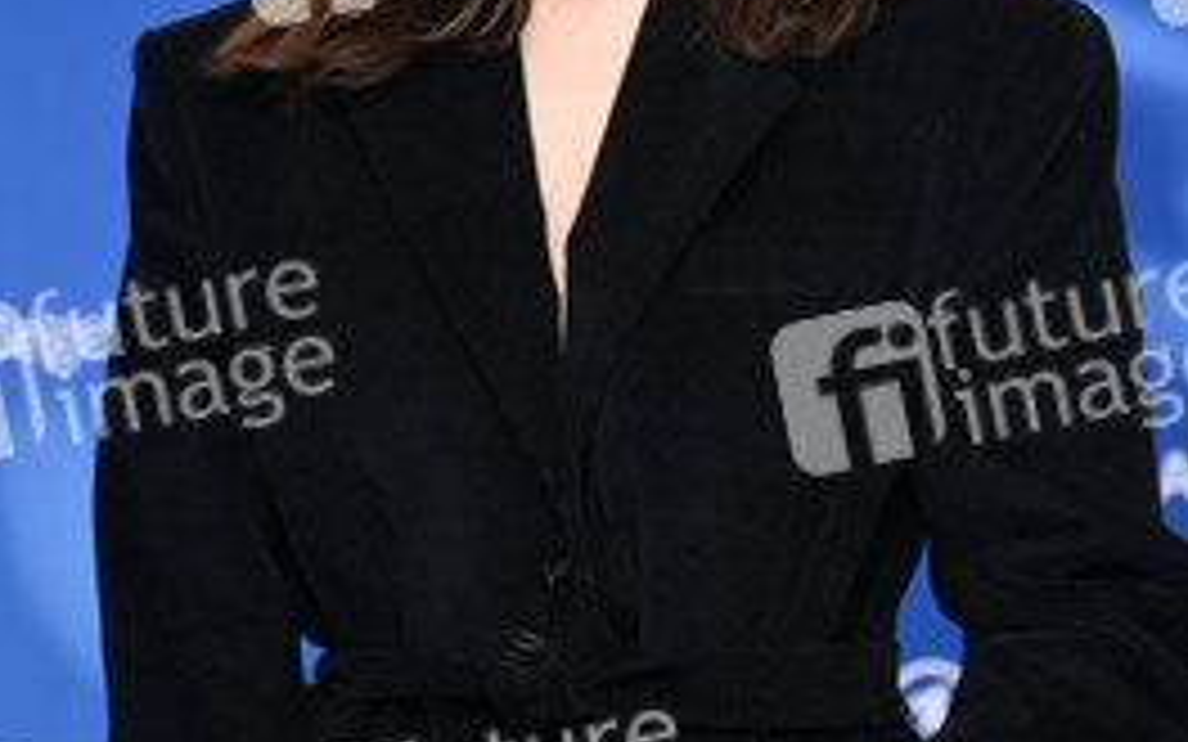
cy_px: 144
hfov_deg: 10.9
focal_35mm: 193
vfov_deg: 6.8
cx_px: 594
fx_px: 6249
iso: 1250
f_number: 5.6
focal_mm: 125
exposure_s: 1/250
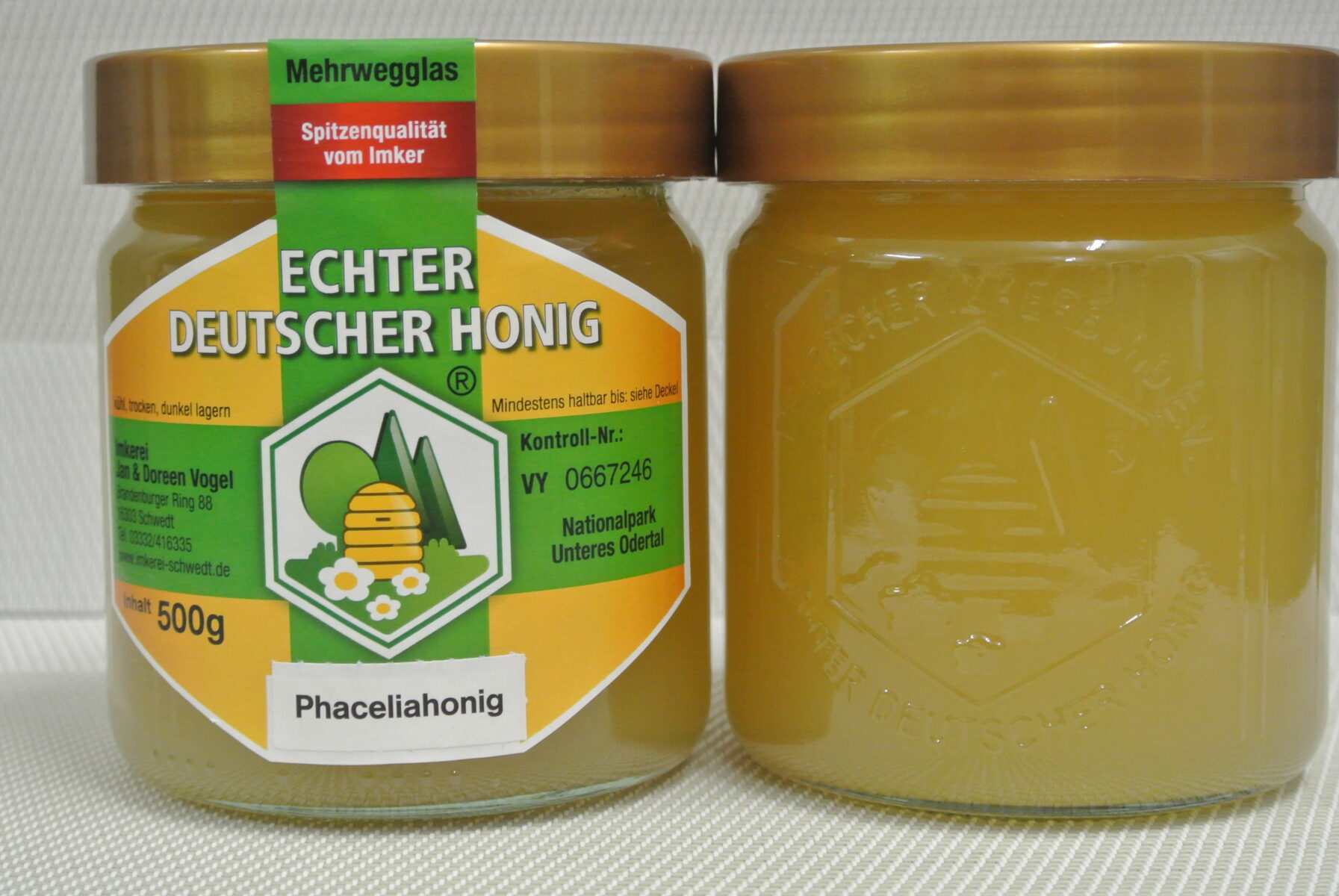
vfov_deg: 20.1
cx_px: 670
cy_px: 448
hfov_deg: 29.6
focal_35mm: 68
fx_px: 2532
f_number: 5.3
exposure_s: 1/13
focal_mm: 25.2
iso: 800
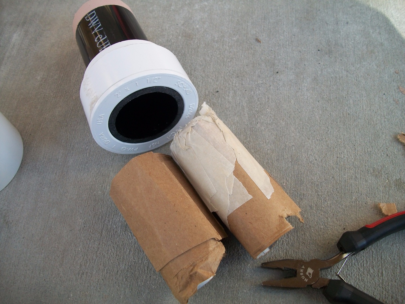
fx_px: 374
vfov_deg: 44.2
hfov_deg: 56.8
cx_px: 202
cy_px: 152
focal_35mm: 32
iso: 80
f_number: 2.9
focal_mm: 5.7
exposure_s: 1/100
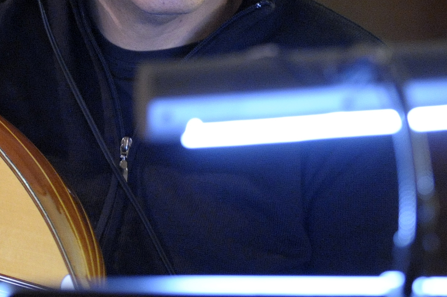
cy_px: 62
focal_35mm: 309
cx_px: -46
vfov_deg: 4.4
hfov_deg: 6.6
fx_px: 3834
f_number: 2.8
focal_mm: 98
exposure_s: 1/15
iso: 3200
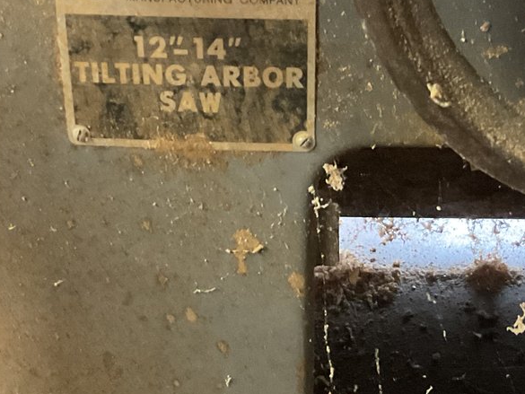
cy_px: 155
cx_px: 311
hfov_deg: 25.9
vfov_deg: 19.6
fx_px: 1138
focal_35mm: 75
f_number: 1.8
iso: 500
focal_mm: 3
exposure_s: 1/30
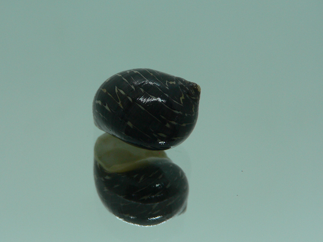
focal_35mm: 47
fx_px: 439
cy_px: 121
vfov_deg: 30.9
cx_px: 135
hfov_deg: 40.3
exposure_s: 1/80
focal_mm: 4.6
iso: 80
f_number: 2.8
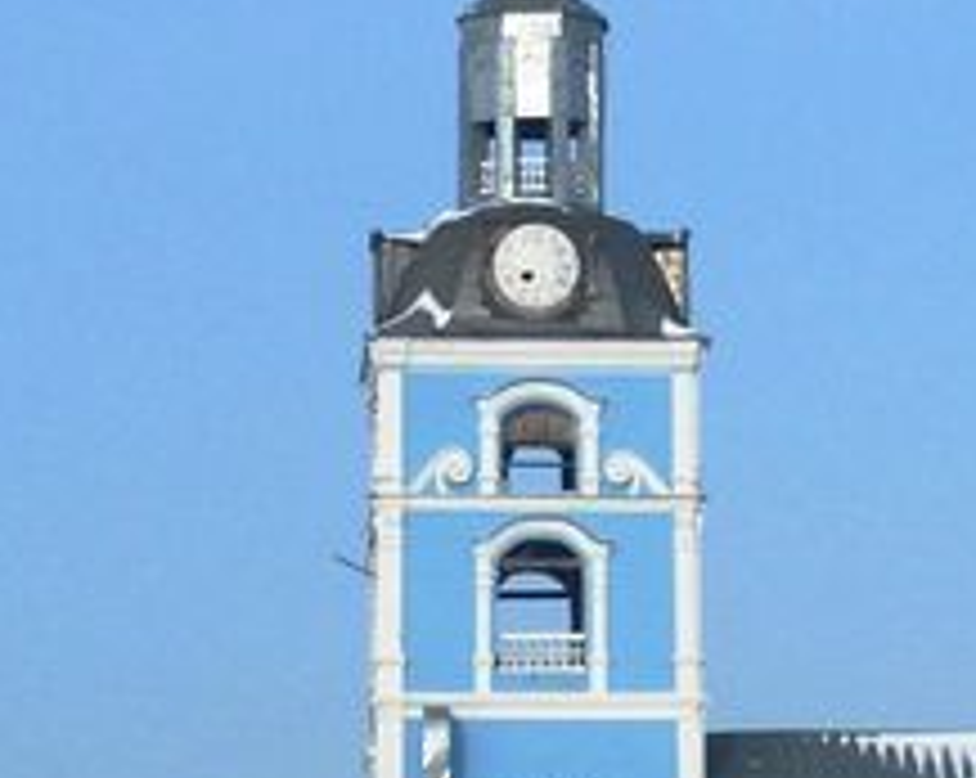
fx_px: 6894
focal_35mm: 239
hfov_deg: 8.1
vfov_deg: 6.5
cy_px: 420
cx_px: 895
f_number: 5
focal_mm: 9.7
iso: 80
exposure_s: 1/500
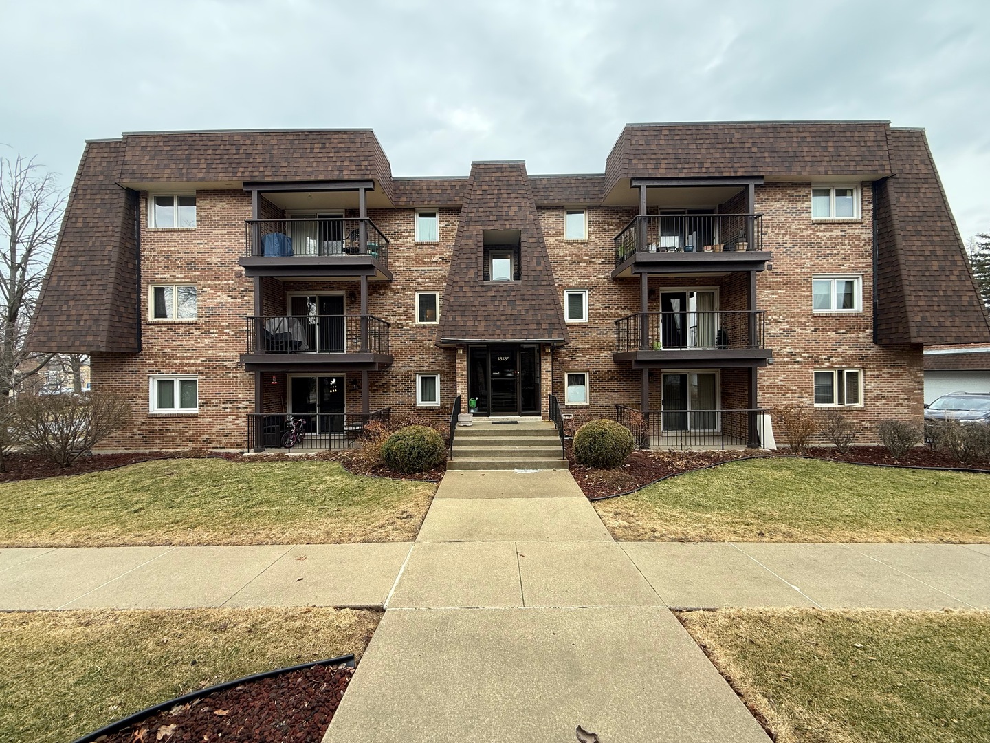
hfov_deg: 102.1
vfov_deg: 85.7
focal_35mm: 14
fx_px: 400
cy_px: 372
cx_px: 495
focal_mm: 2.22
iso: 50
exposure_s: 1/201
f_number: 2.2
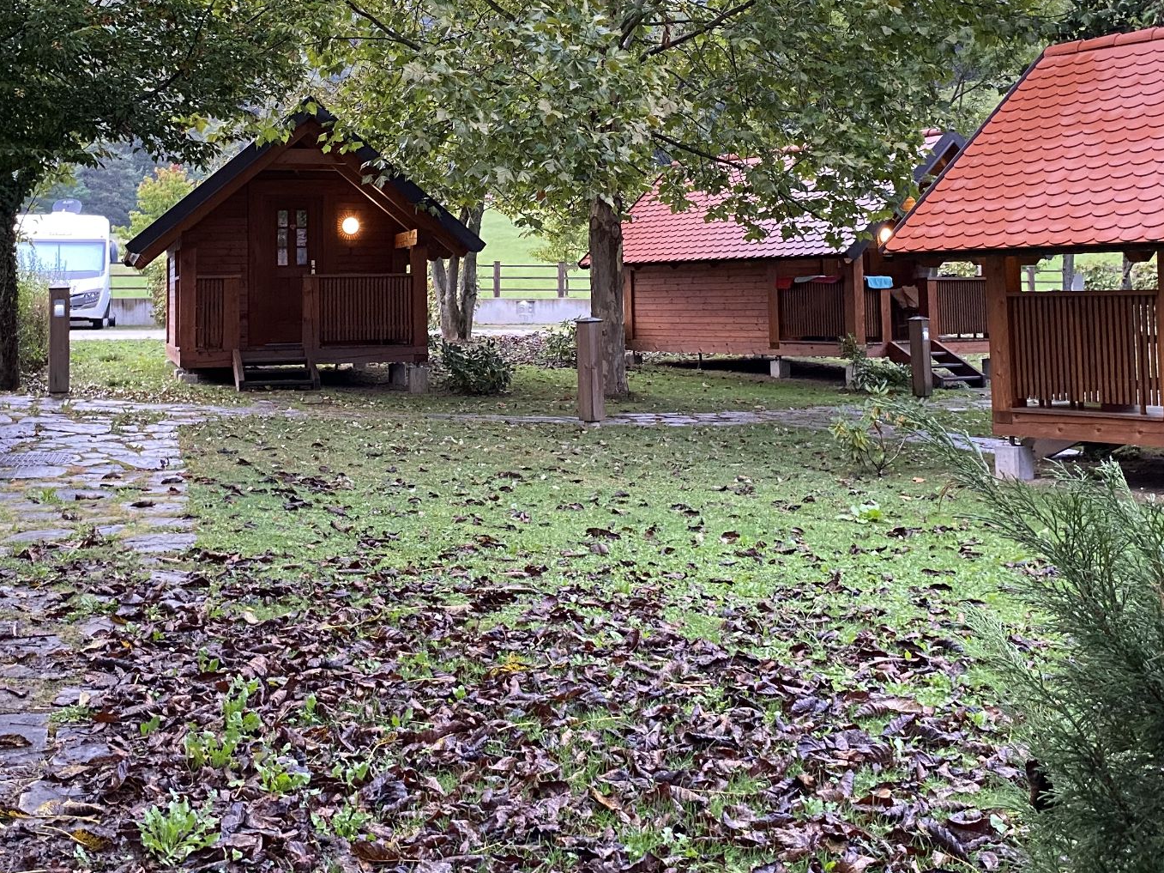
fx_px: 1546
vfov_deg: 30.9
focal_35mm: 46
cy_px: 204
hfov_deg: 41.1
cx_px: 464
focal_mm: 4.25
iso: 250
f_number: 1.8
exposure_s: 1/60
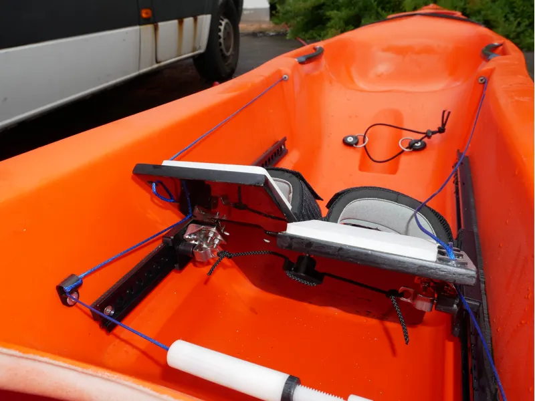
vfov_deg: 56.8
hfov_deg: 71.6
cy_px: 200
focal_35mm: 24
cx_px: 268
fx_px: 371
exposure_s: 1/160
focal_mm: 12
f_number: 7.1
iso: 200
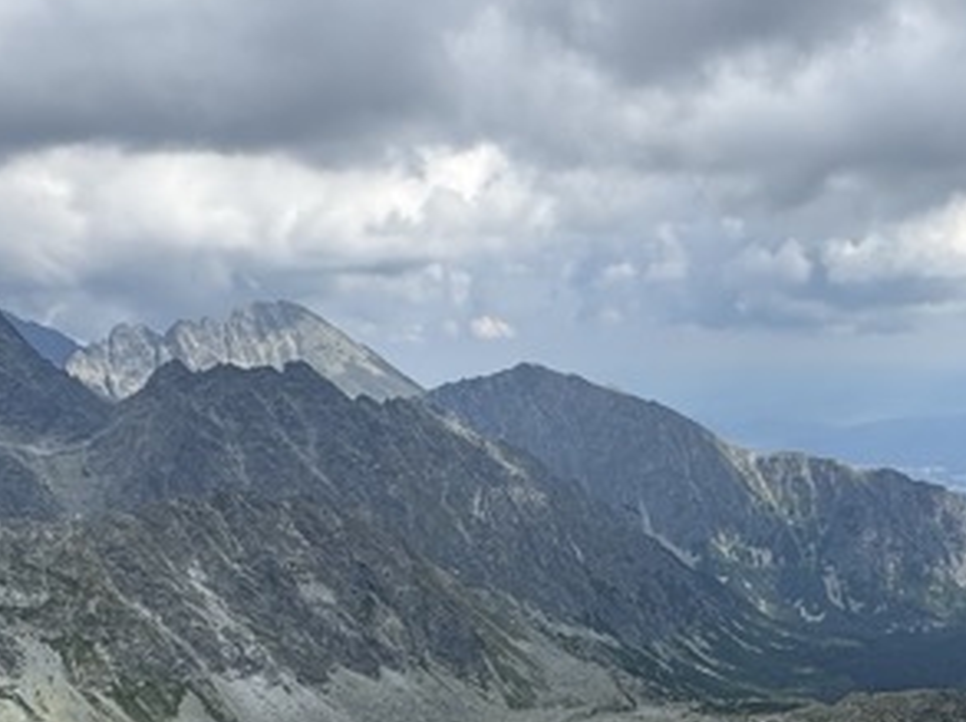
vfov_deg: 26.3
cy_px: 870
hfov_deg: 38.9
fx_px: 1366
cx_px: 560
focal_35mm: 49
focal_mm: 2.22
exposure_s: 1/968
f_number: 2.2
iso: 40
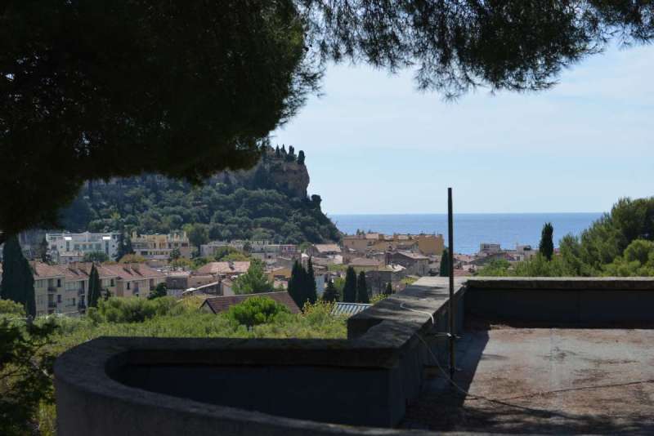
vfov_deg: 19.5
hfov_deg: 28.8
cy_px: 218
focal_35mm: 70
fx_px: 1272
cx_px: 327
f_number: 7.1
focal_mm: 70
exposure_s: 1/200
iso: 125
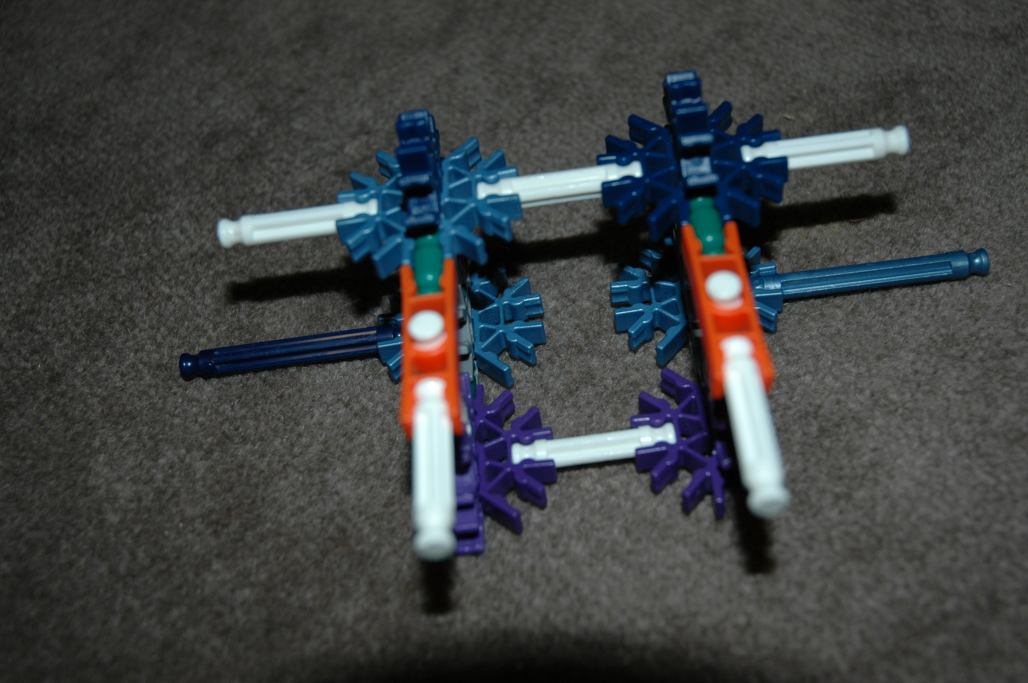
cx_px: 514
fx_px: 1327
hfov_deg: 42.4
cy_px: 342
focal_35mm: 46
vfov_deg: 28.9
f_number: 4
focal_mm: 31
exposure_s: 1/60
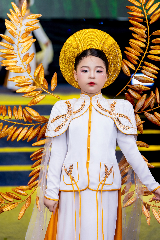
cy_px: 122
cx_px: 79
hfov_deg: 14.3
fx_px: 640
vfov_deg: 21.2
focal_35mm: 96
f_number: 3.2
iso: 640
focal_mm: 86
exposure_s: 1/400
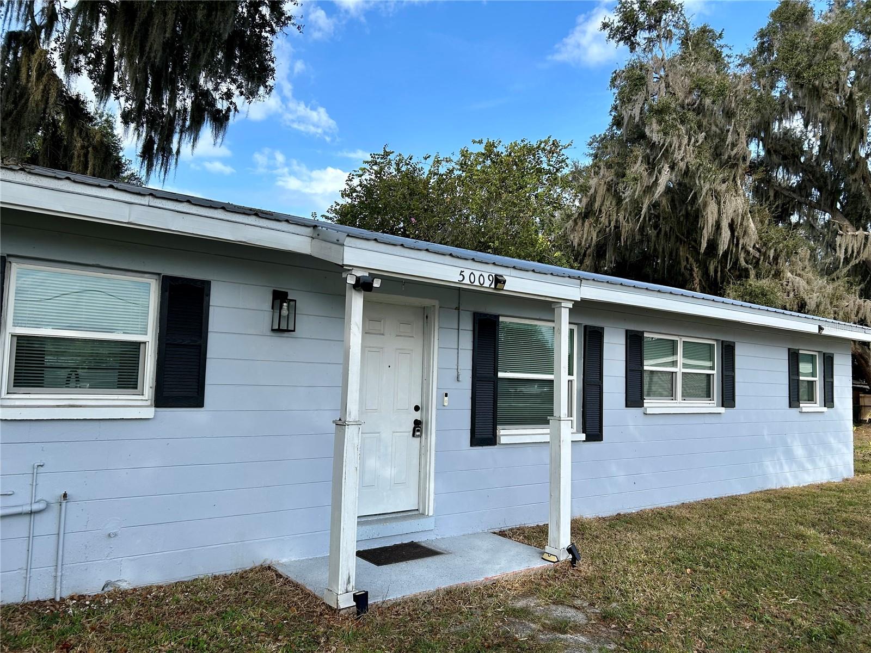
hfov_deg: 67.3
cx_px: 436
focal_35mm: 26
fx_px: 654
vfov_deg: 53.1
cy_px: 326
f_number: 1.5
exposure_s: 1/2008
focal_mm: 5.7
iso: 50
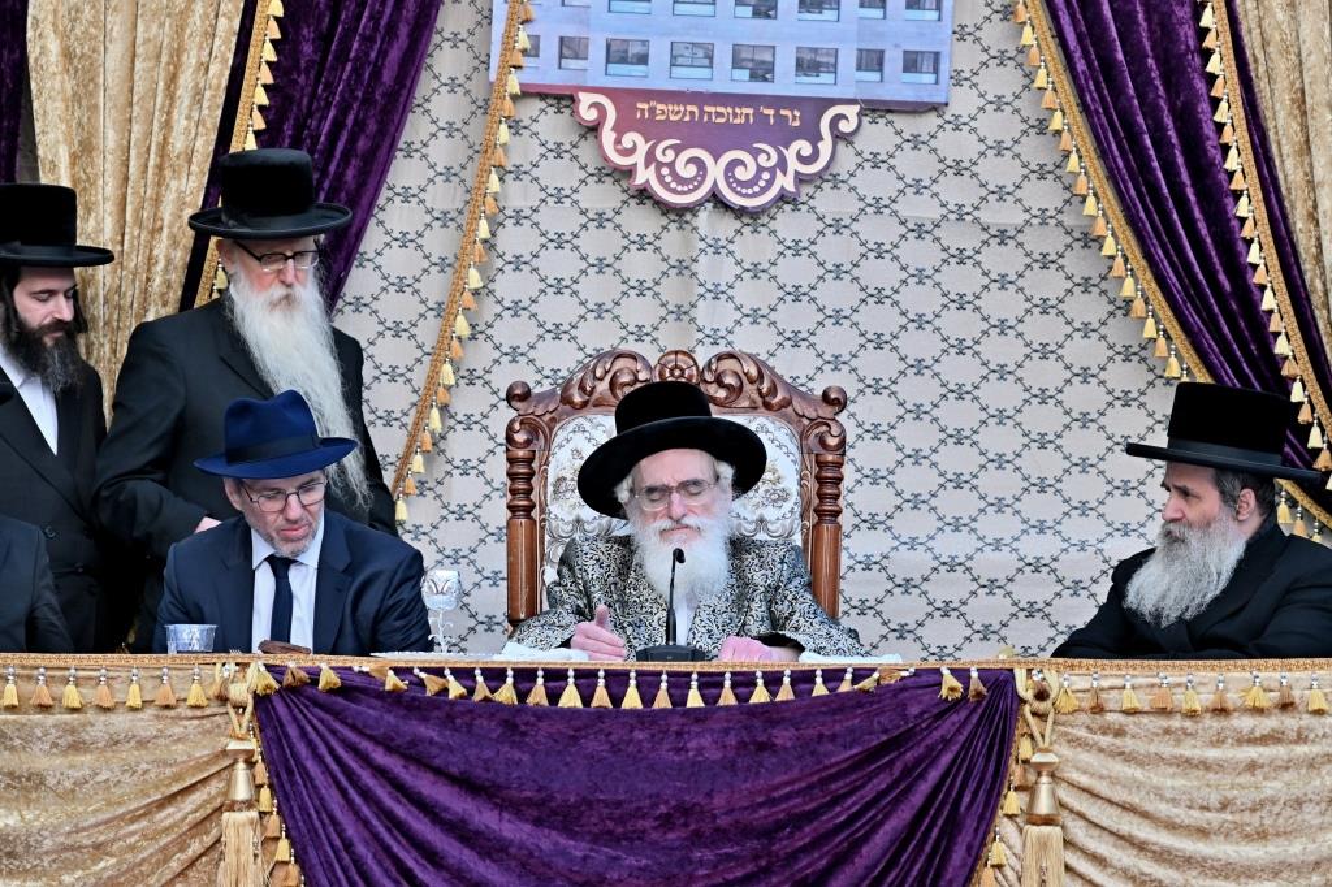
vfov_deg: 7.6
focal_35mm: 180
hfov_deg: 11.4
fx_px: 6657
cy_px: 444
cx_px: 666
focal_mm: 120
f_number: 4
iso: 160
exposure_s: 1/200
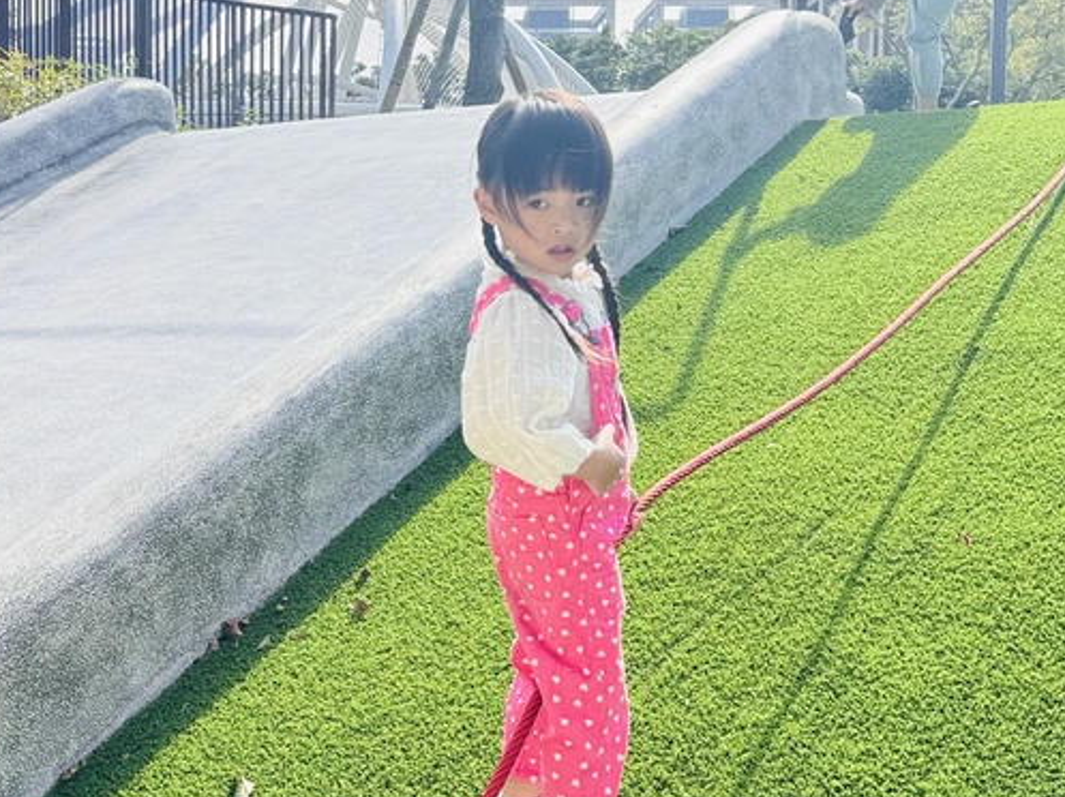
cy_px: 381
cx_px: 264
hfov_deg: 32.6
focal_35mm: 58
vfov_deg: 25.2
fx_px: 1783
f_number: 1.78
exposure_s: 1/2506
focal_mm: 6.76
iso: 80
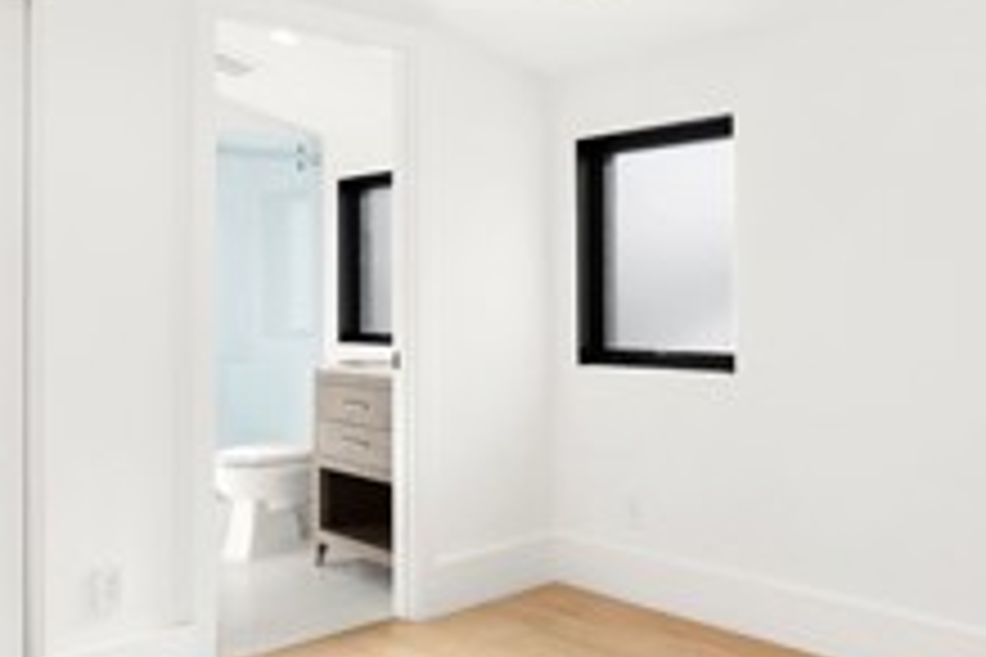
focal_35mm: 35
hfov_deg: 53.7
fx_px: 959
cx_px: 630
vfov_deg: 37.8
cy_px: 286
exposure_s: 1/30
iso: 640
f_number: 9
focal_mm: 12
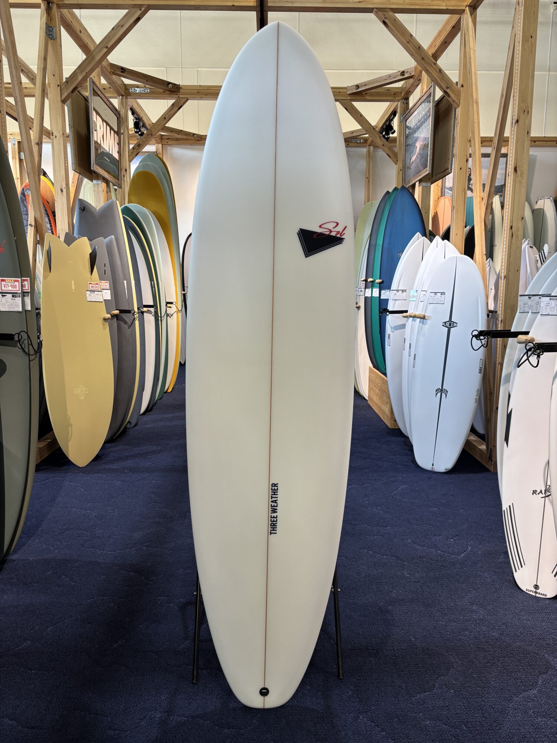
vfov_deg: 67.3
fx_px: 558
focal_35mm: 26
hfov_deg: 53.1
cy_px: 372
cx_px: 278
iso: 80
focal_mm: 5.96
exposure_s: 1/120
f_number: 1.6
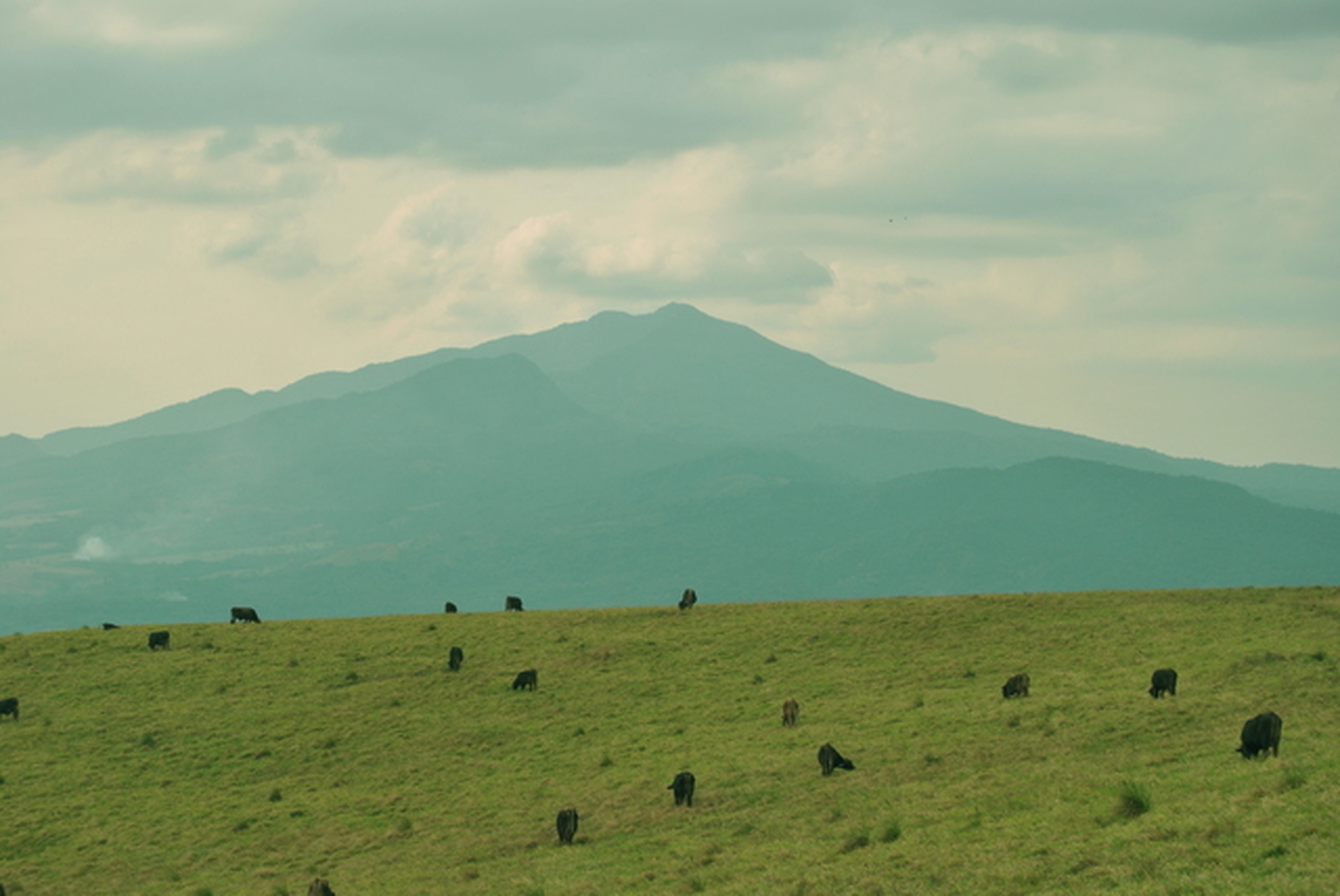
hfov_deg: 24.6
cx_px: 670
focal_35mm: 82
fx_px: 3074
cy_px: 448
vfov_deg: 16.6
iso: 100
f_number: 8
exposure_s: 1/250
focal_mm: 55
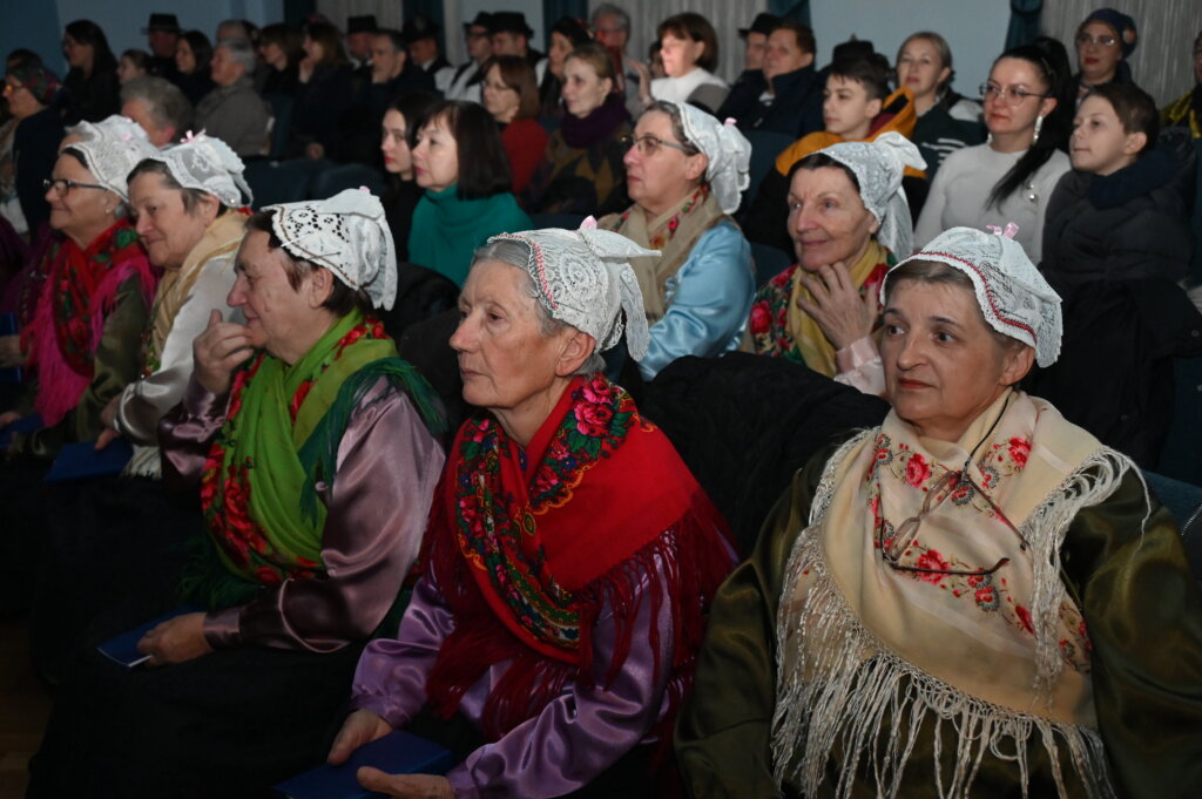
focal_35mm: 38
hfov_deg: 50.7
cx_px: 601
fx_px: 1268
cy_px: 400
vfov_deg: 35.0
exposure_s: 1/60
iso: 6400
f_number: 5
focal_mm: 38
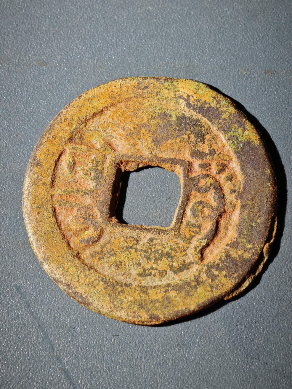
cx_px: 146
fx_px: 1293
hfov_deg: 12.9
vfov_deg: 17.1
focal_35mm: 115
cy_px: 194
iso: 320
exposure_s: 1/100
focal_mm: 9
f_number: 2
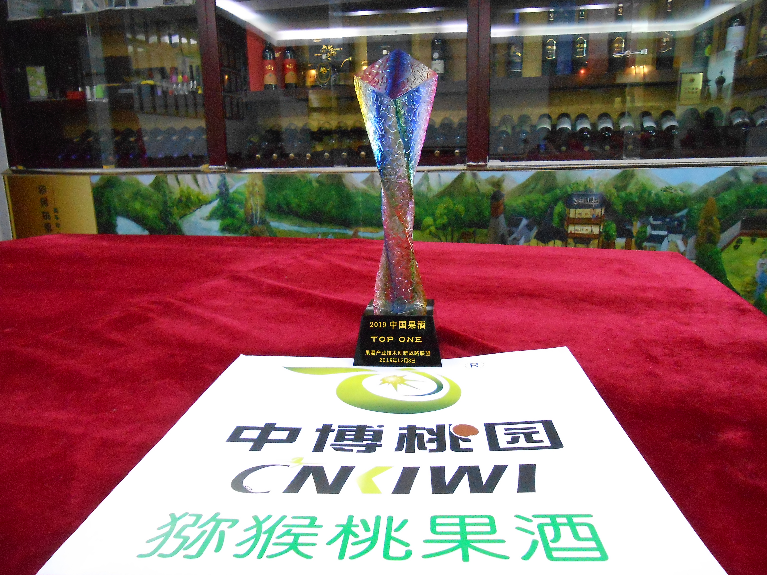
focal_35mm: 26
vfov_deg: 53.1
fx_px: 576
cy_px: 288
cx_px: 384
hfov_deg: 67.3
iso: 800
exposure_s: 1/25
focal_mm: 4.6
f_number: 3.5
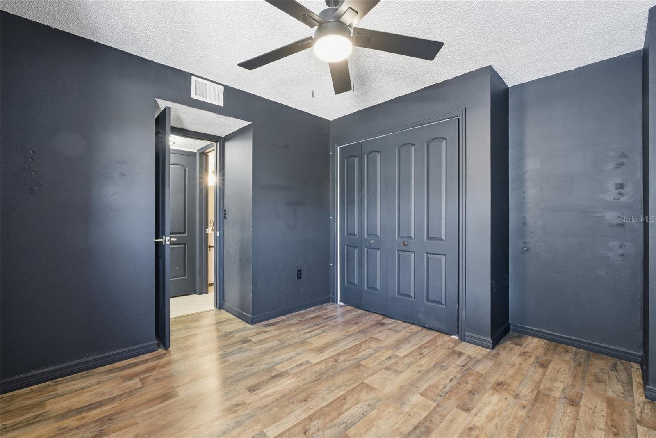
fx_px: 273
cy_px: 219
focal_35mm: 15
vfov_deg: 77.3
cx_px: 328
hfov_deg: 100.4
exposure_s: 1/4
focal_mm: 10
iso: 400
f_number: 9
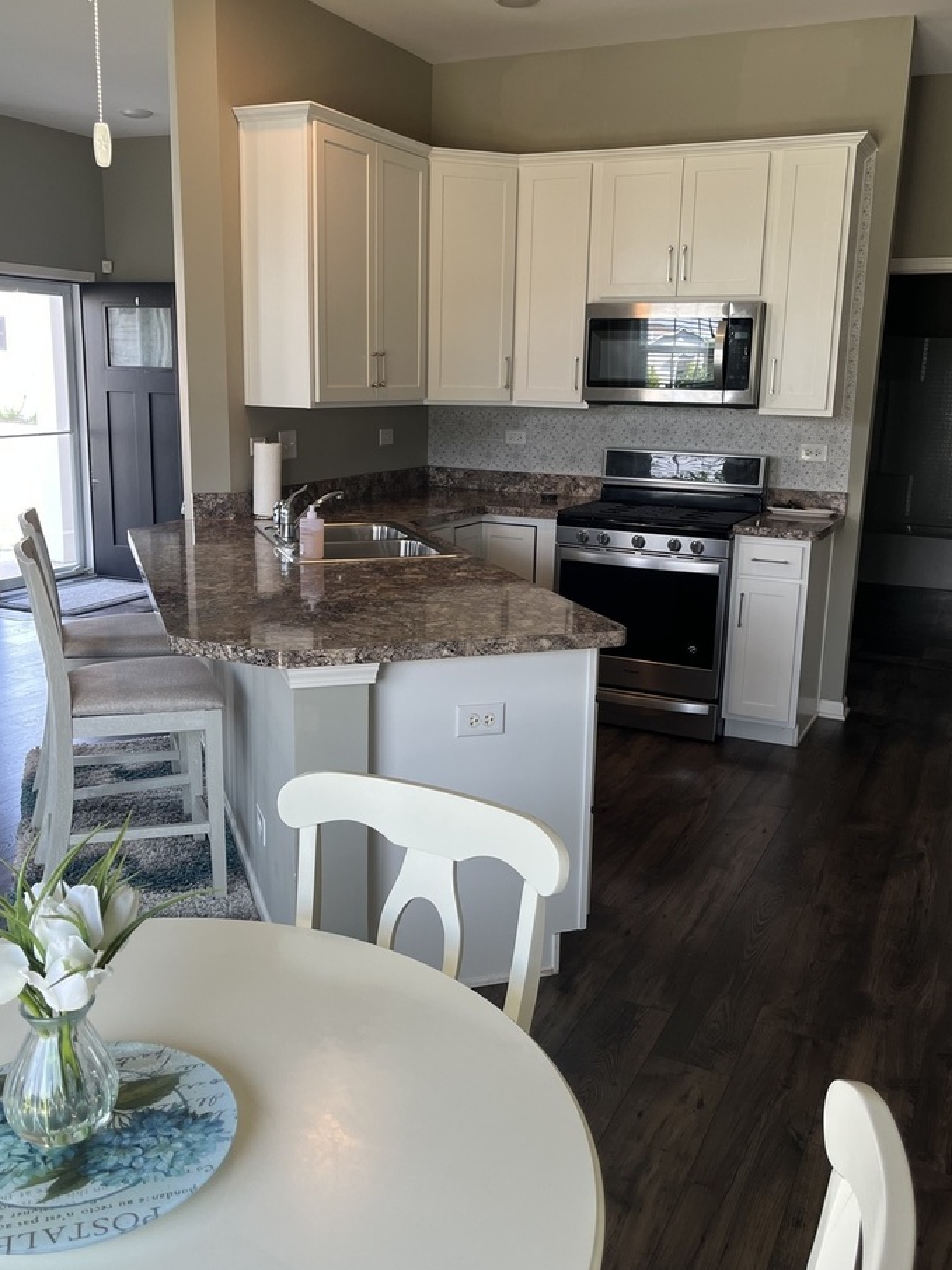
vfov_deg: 58.3
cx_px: 468
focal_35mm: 31
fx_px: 1137
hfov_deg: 45.4
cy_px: 607
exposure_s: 1/120
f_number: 1.6
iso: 100
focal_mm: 5.1
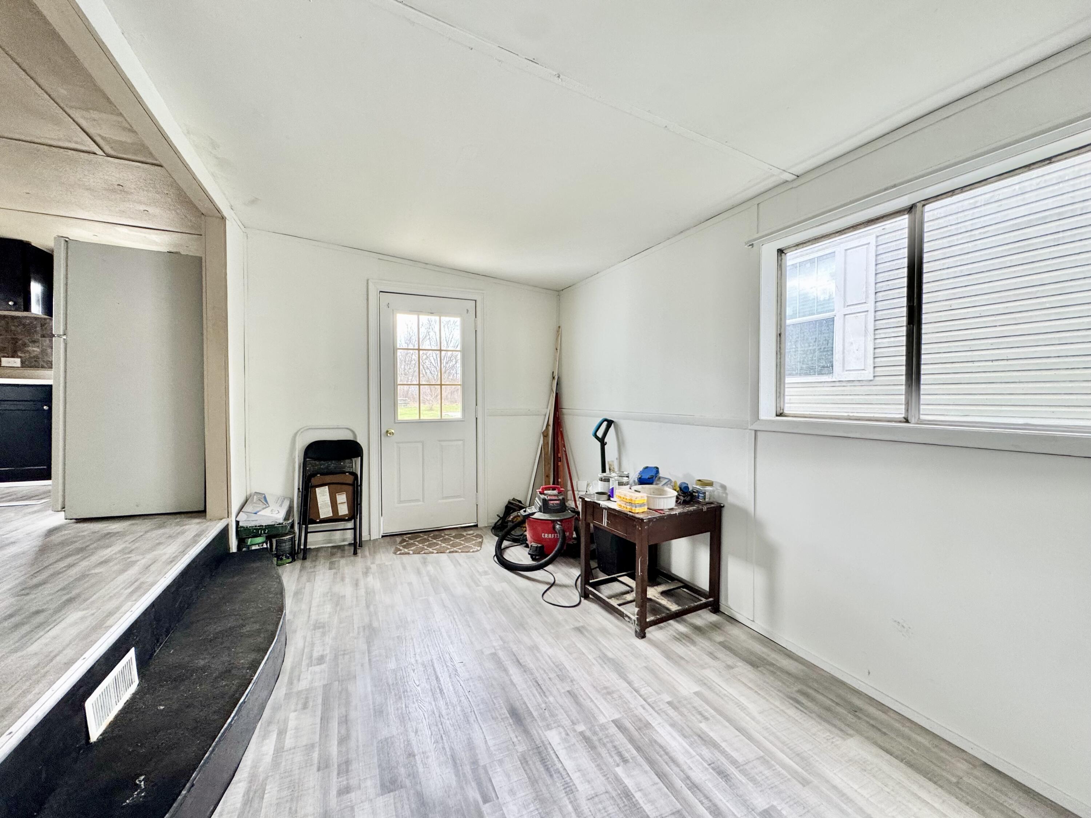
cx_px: 546
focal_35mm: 14
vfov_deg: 85.7
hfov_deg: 102.1
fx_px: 441
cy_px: 409
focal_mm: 2.22
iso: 160
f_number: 2.2
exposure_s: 1/99
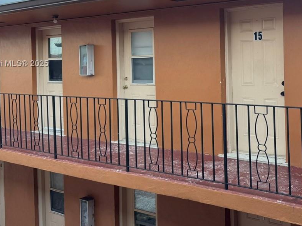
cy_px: 64
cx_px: 233
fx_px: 427
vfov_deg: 29.3
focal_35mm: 49
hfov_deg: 37.7
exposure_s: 1/121
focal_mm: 6.76
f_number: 1.78
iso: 64
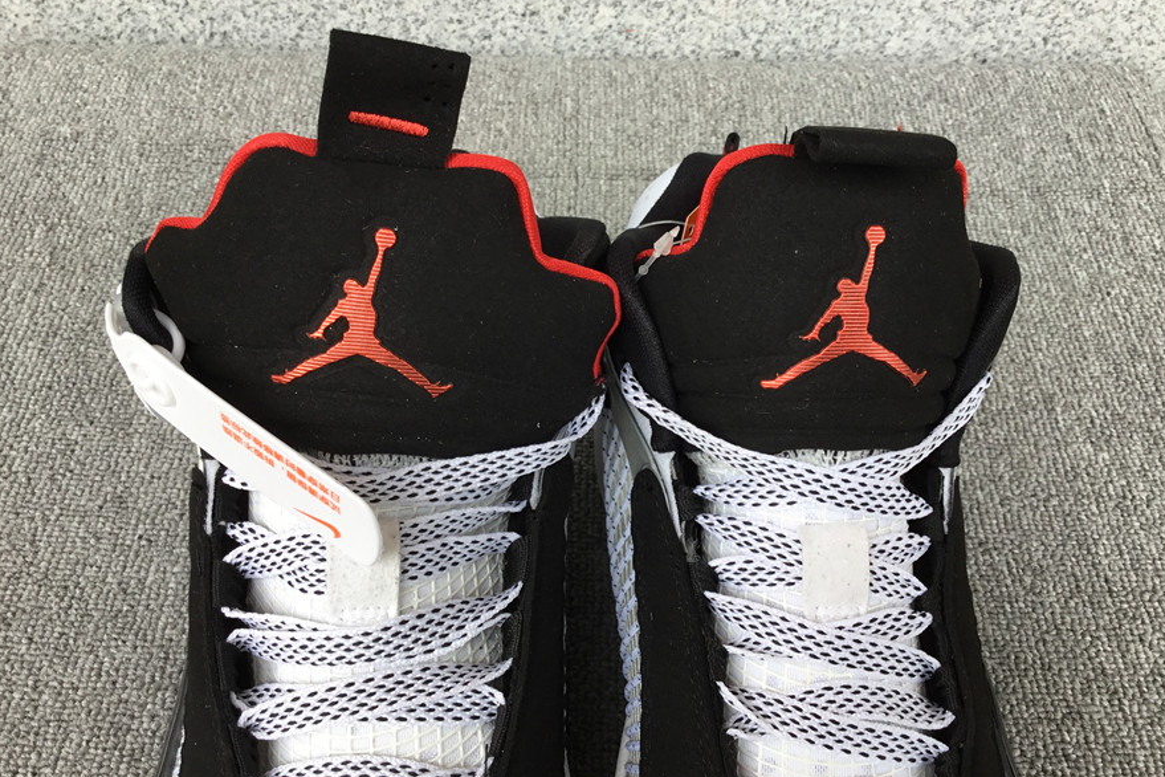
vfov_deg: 40.0
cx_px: 587
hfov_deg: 57.2
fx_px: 1068
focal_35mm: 33
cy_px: 369
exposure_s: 1/100
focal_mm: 3.3
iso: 25
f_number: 2.4
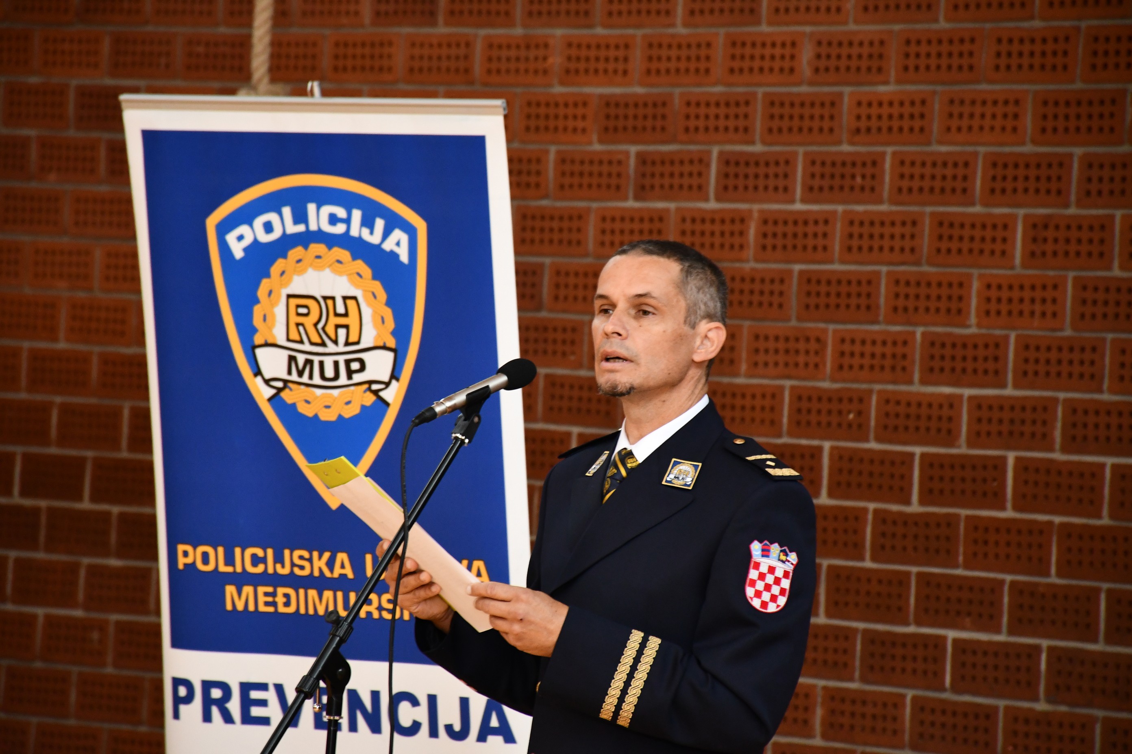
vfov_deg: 6.5
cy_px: 377
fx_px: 6603
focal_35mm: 210
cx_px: 566
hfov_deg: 9.8
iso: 2000
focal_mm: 140
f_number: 5.6
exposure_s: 1/60
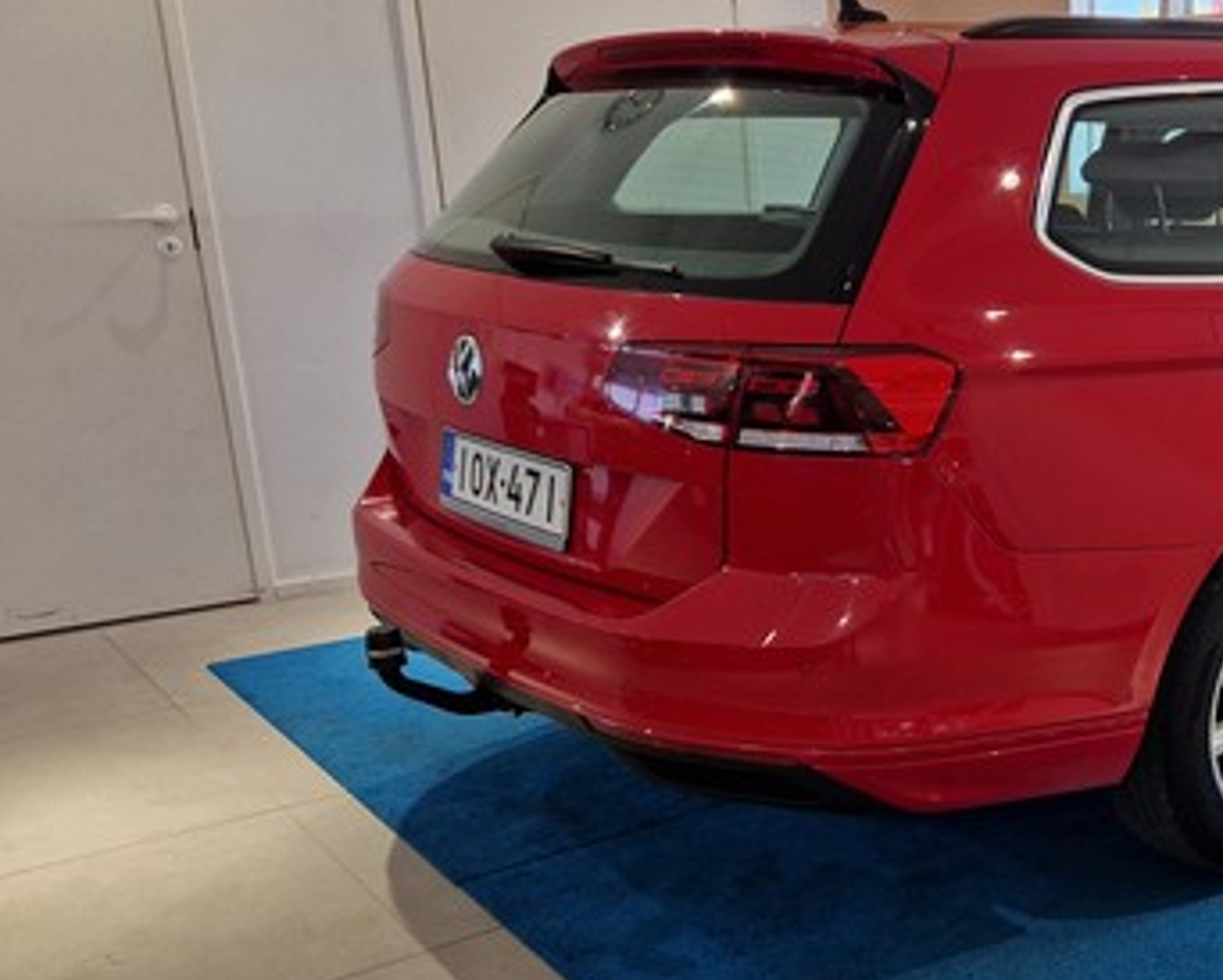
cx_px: 1141
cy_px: 658
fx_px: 1521
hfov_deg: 40.0
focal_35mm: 42
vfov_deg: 35.3
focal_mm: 5.4
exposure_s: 1/180
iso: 50
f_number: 1.8
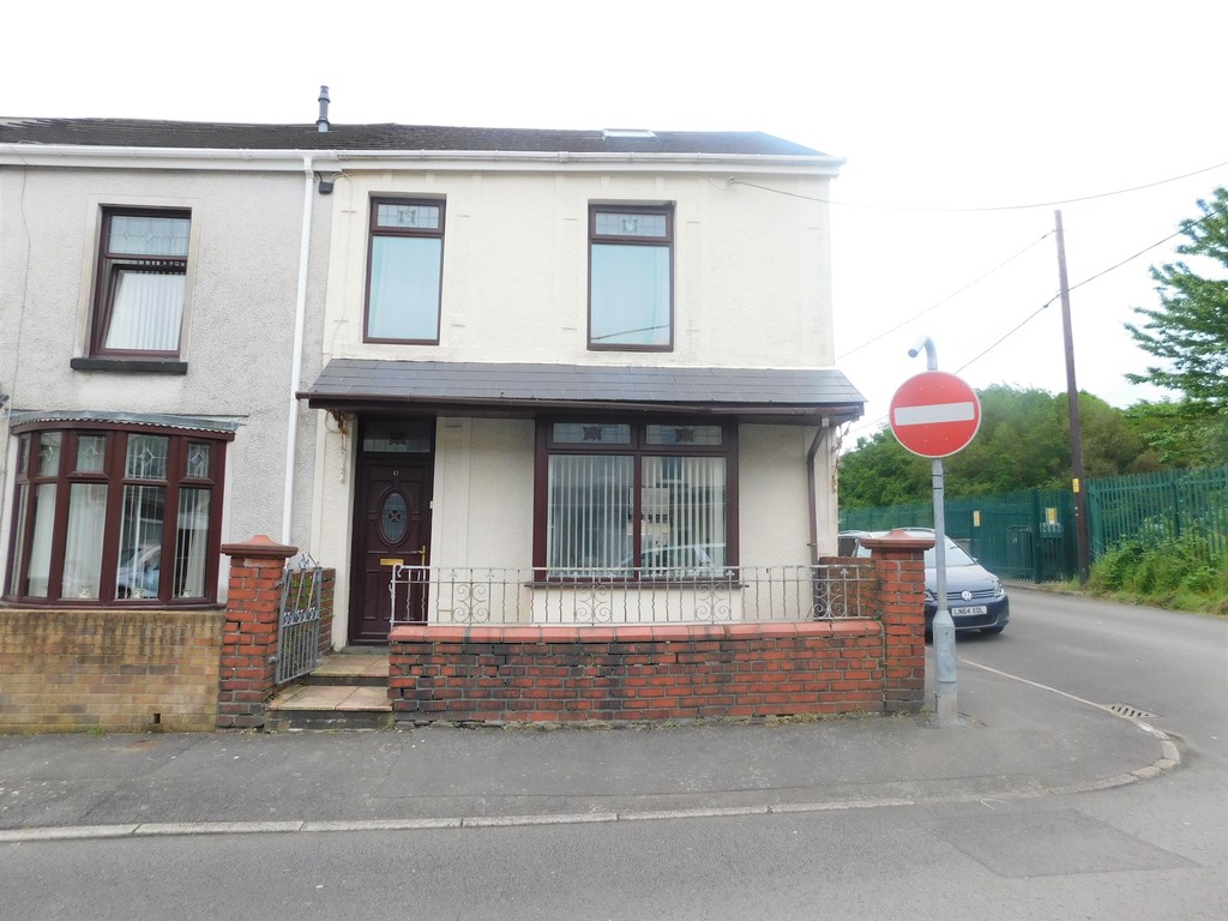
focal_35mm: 23
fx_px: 816
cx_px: 614
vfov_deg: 58.9
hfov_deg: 73.9
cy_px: 460
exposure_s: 1/400
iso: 125
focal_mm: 4
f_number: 3
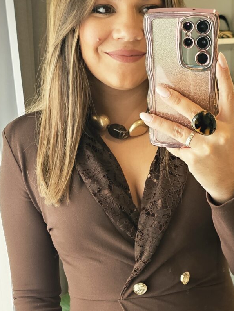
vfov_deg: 24.7
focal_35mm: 74
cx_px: 83
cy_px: 335
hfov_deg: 19.8
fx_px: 667
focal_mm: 6.3
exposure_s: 1/100
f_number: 1.7
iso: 160
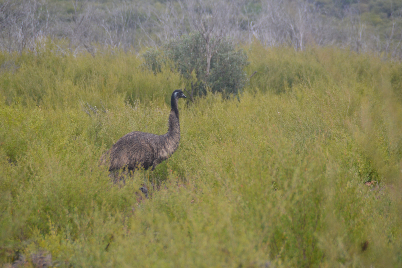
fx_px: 3349
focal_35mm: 300
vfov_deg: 4.6
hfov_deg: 6.9
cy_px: 134
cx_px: 201
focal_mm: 200
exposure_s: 1/500
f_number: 6.3
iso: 800
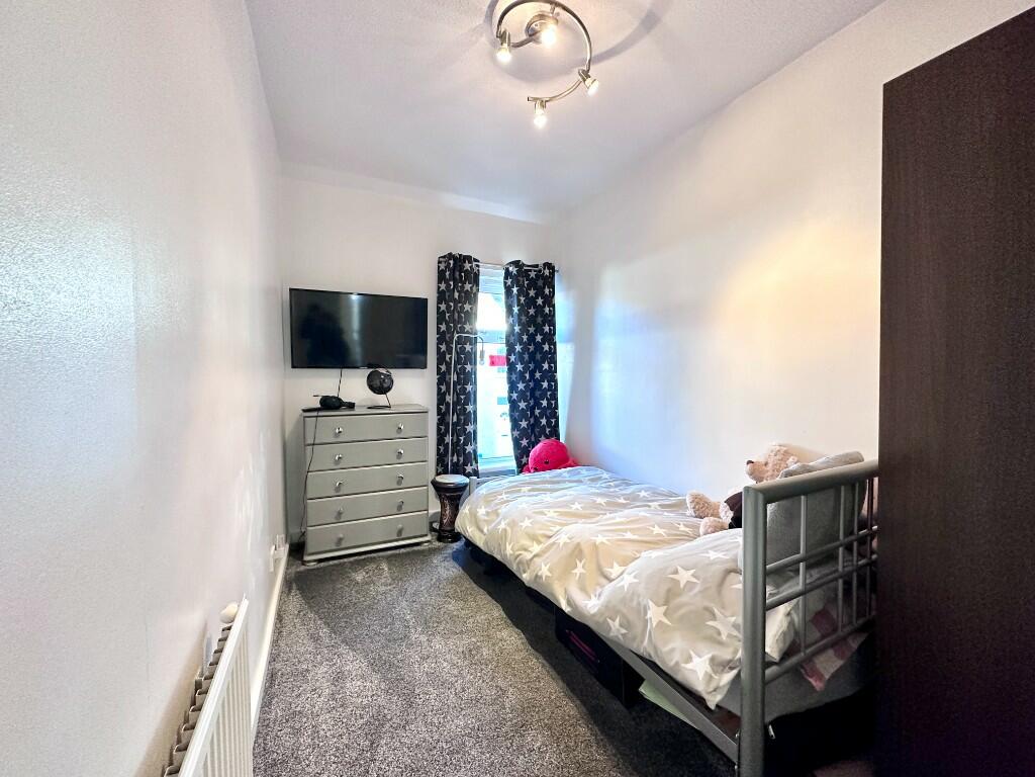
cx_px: 518
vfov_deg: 85.7
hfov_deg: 102.1
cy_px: 388
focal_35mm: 14
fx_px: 419
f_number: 2.2
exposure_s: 1/100
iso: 250
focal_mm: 2.22
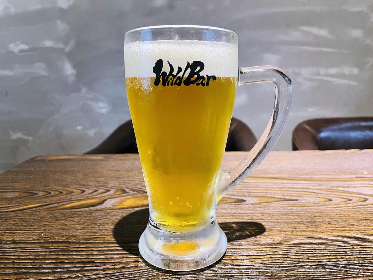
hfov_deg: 67.3
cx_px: 186
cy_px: 140
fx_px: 280
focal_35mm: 26
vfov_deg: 53.1
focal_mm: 4.2
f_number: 1.6
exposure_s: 1/30
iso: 640
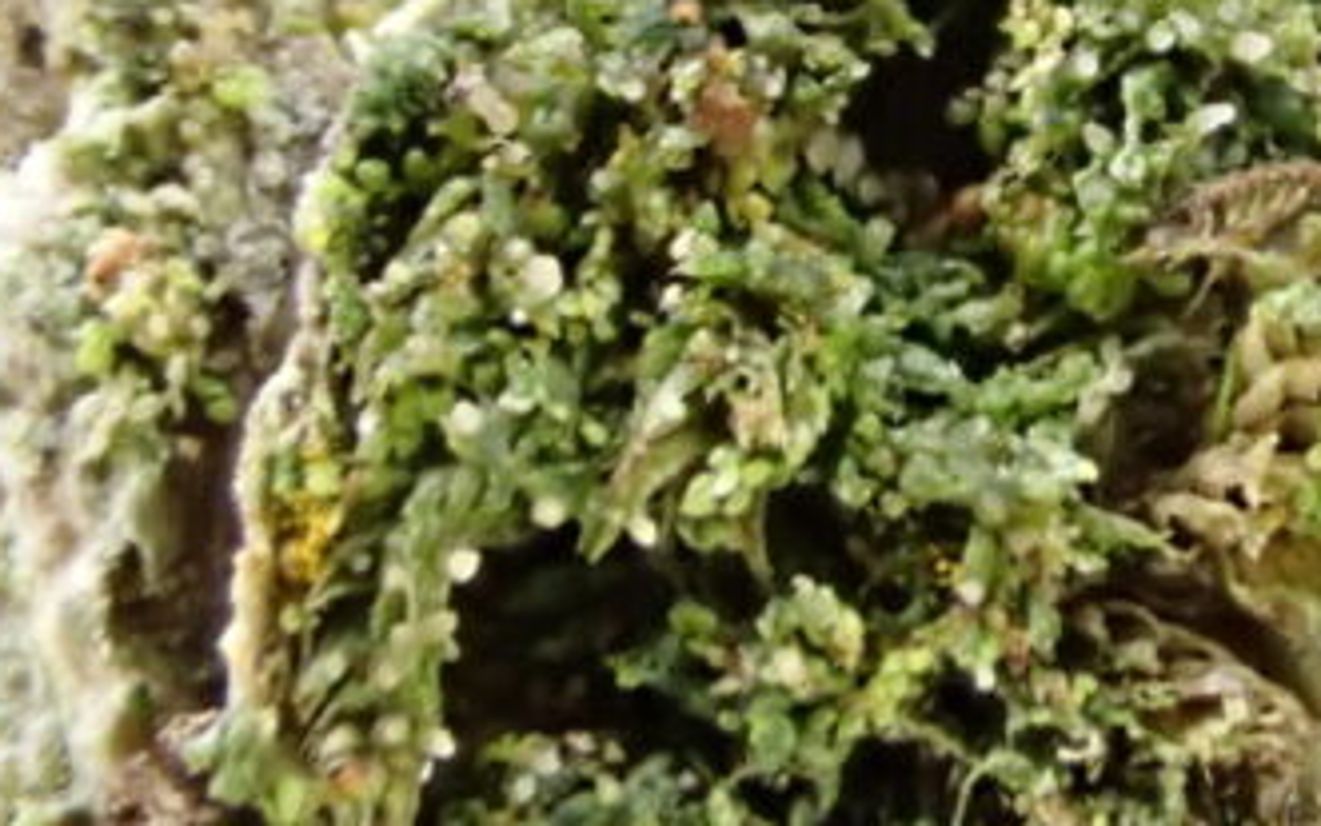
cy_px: 60
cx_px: 1221
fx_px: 4213
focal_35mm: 117
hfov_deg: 17.5
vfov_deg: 11.1
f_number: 5
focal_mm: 10.29
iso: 1600
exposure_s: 1/50
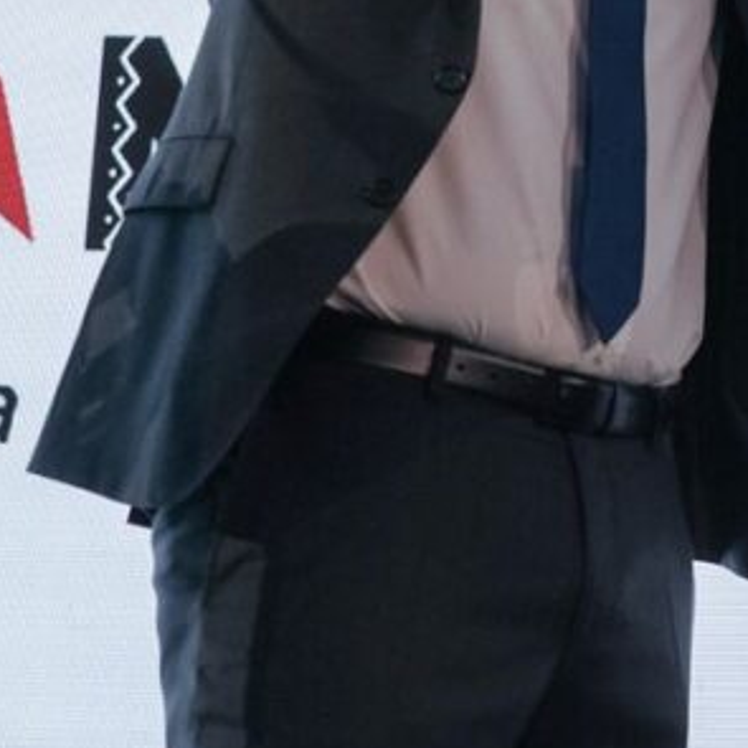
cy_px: -52
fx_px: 2958
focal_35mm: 121
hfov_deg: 13.8
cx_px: 999
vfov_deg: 14.1
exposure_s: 1/250
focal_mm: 41
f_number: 6.3
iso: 2500
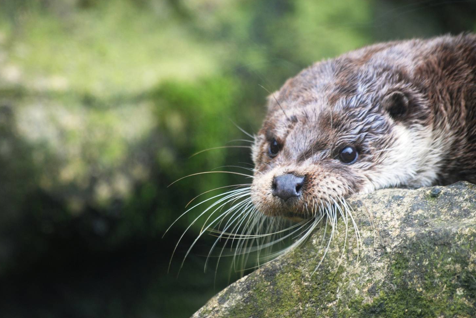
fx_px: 5229
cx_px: 257
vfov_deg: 3.5
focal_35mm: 395
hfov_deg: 5.2
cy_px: 145
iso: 320
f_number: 5.3
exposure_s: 1/125
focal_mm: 240
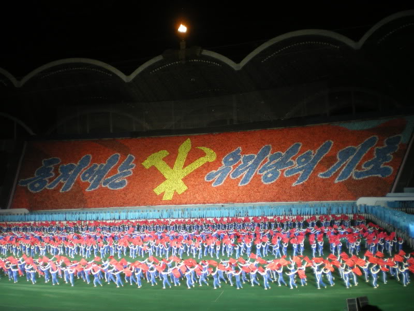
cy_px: 156
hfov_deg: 51.4
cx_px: 207
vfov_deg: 39.7
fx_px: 431
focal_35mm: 36
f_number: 3.1
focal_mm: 6.3
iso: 200
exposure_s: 1/50
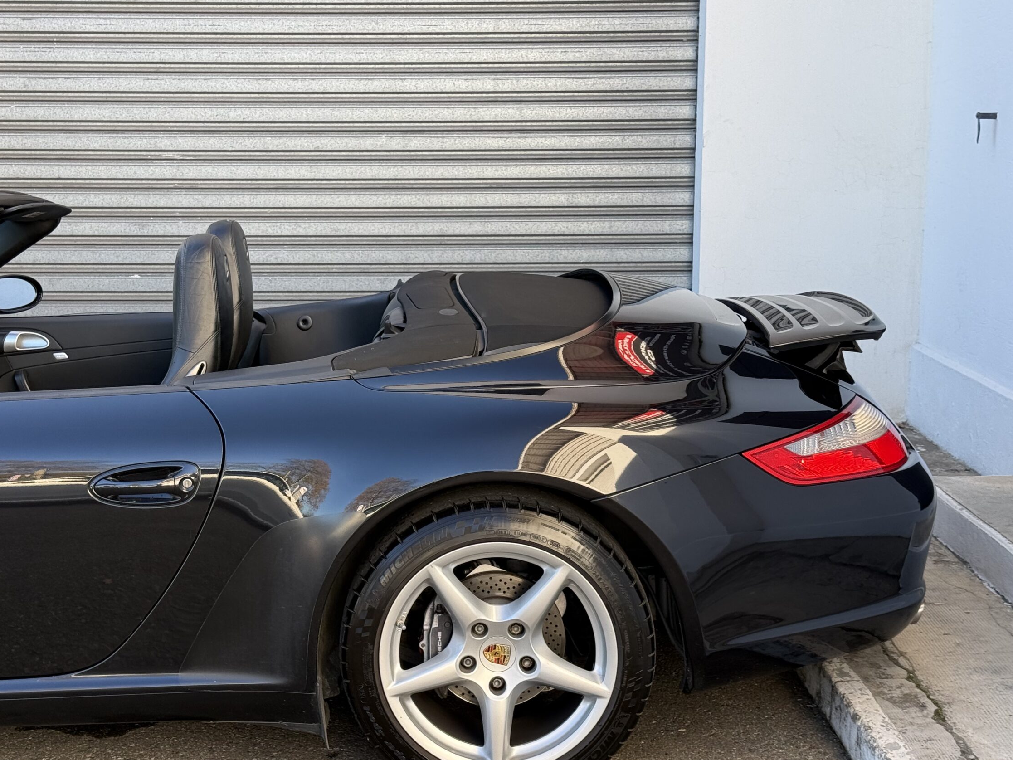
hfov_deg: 34.9
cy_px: 410
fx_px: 1610
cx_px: 447
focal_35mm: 55
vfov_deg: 26.6
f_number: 1.78
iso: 80
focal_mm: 6.76
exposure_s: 1/427
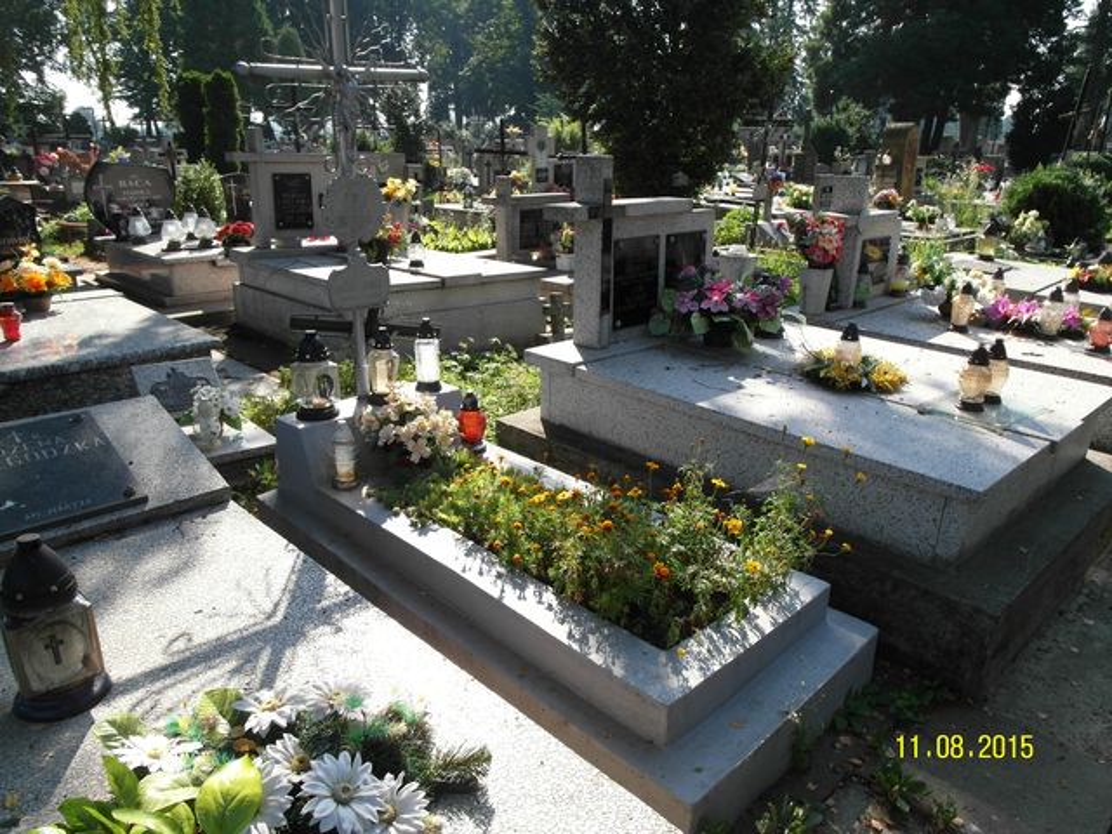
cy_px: 417
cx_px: 556
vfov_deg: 46.8
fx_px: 964
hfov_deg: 60.0
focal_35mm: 30
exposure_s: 1/250
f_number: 3.9
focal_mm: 6.5
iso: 80
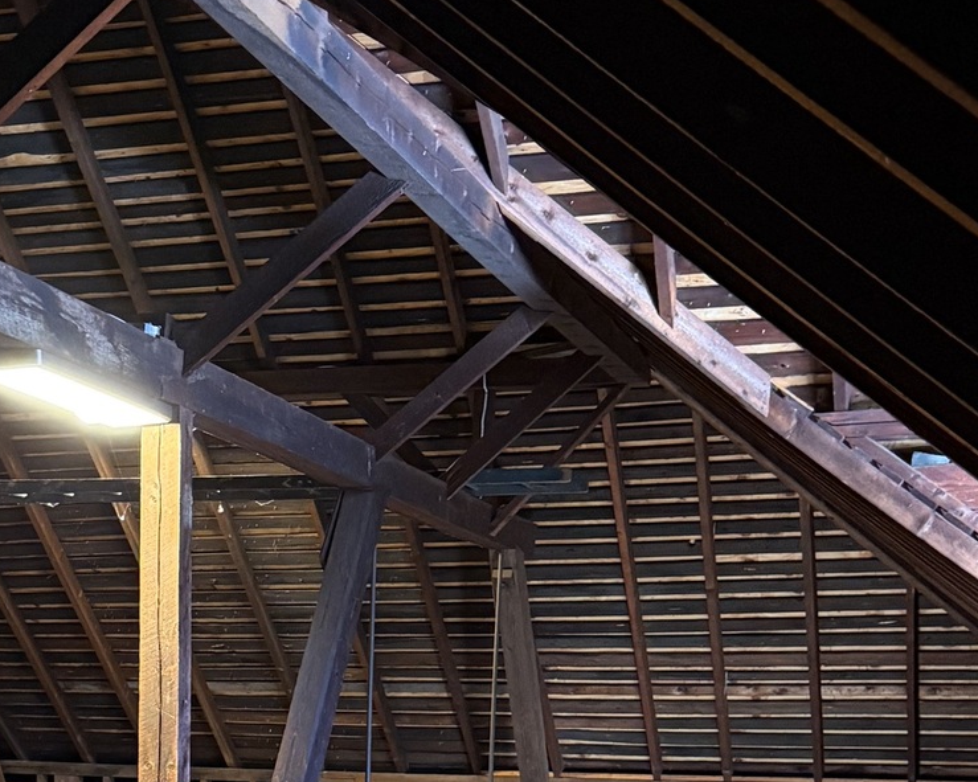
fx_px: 2113
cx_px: 247
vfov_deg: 19.7
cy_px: 946
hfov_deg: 25.8
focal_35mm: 73
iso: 800
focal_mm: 6.76
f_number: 1.78
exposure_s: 1/40
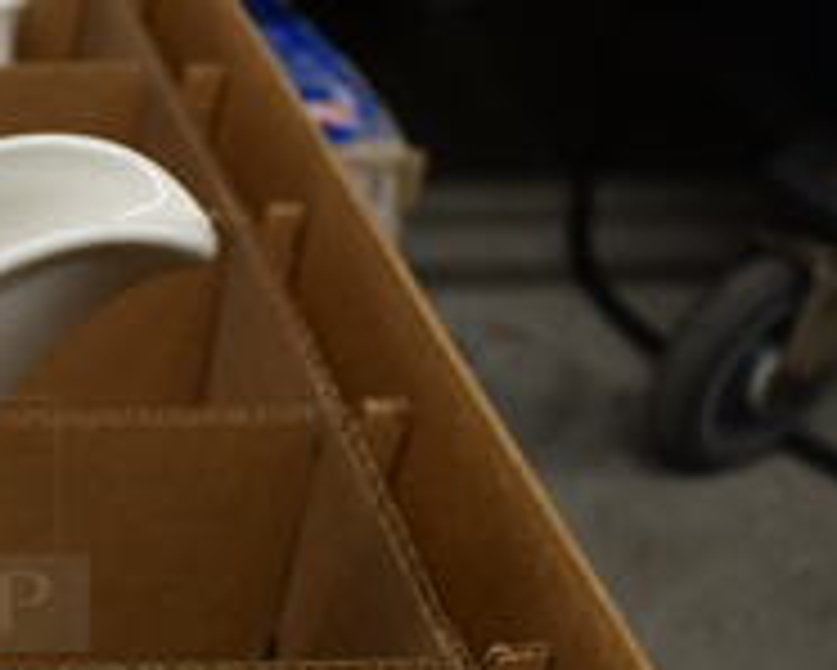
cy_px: 414
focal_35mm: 83
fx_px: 2057
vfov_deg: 18.5
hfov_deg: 20.0
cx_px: -410
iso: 200
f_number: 3.5
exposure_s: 1/30
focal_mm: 18
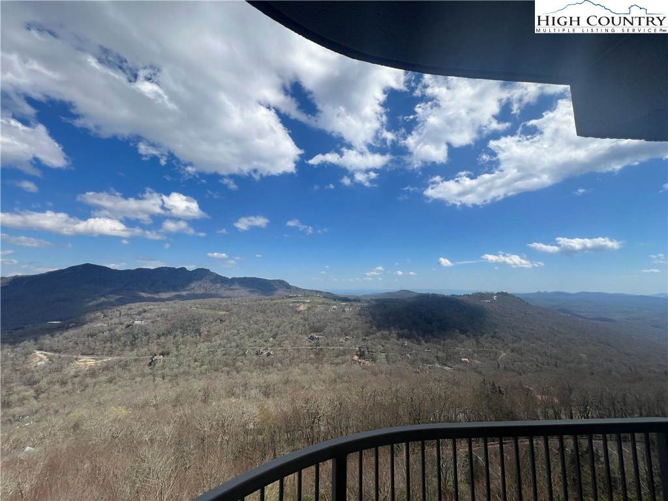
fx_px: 251
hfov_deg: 106.2
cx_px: 334
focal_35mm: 13
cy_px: 250
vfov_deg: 89.9
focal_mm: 1.57
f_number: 1.8
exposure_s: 1/2801
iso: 32
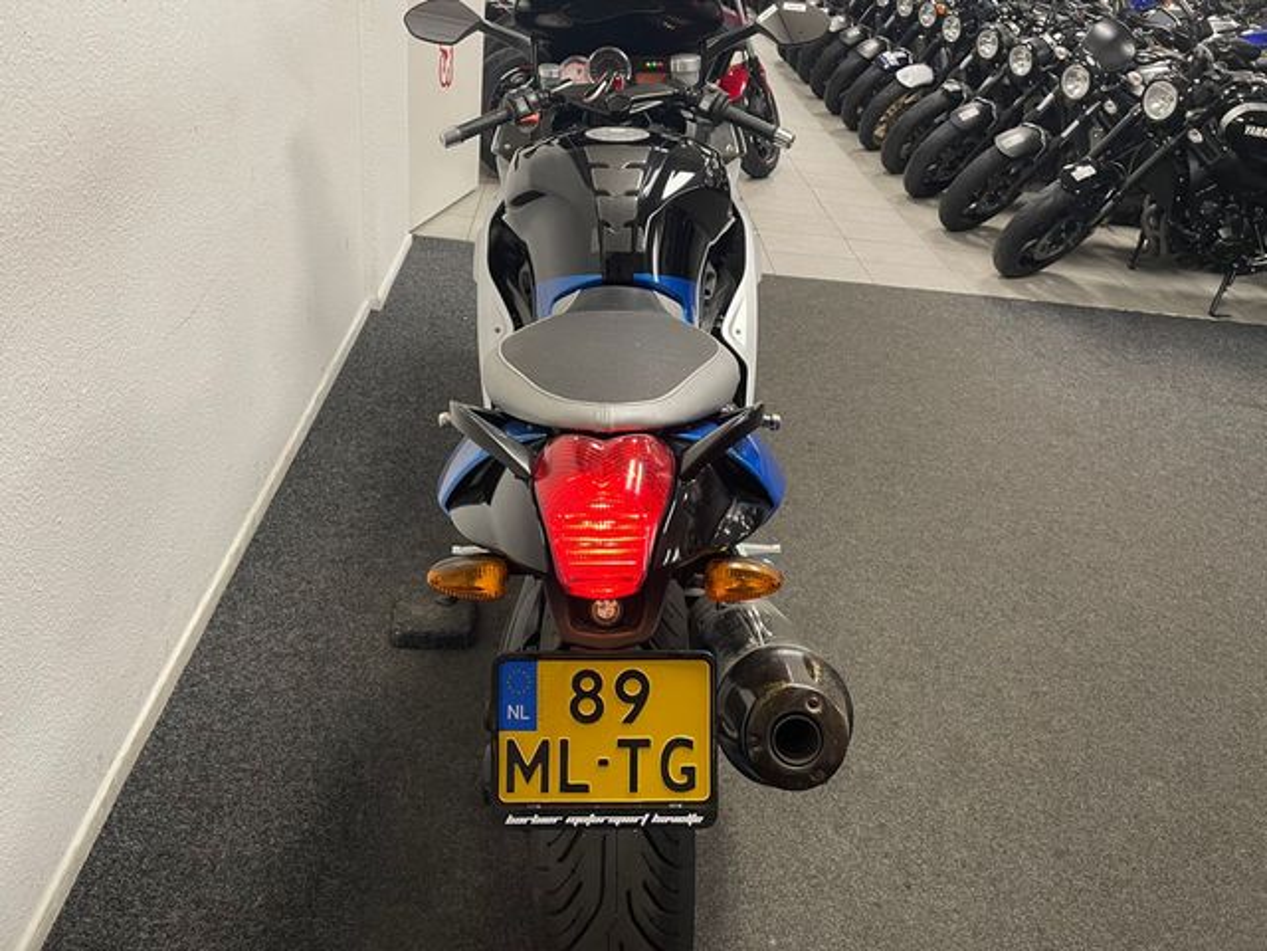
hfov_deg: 67.3
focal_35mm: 26
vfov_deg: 53.1
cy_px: 476
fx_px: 952
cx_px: 634
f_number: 1.6
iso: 125
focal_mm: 4.2
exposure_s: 1/50
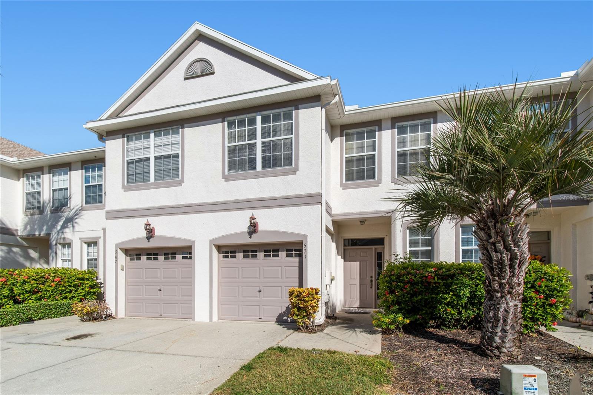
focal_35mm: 15
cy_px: 198
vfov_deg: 77.3
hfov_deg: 100.4
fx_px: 247
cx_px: 296
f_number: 7.1
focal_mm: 10
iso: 100
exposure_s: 1/1000
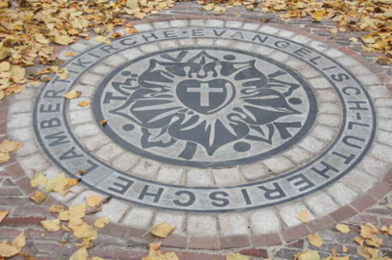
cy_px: 130
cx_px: 196
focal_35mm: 42
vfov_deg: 31.8
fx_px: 457
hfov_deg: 46.4
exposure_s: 1/50
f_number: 4.5
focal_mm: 28
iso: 160
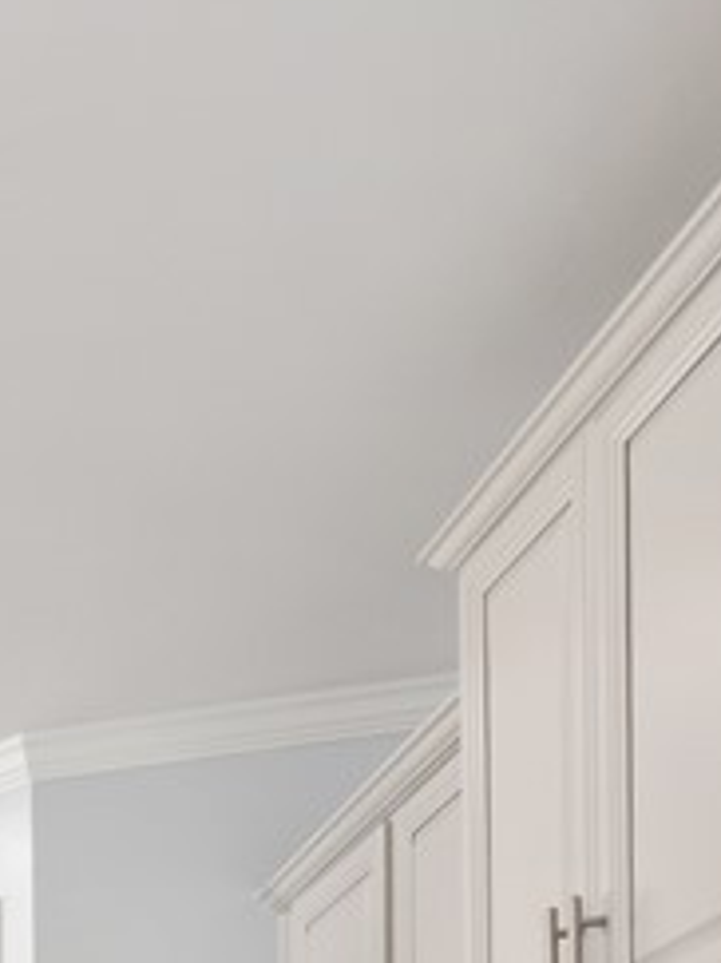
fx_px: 1640
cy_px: 1490
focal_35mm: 59
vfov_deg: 24.4
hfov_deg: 14.5
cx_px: -1058
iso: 200
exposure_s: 1/5
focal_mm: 7
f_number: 7.1
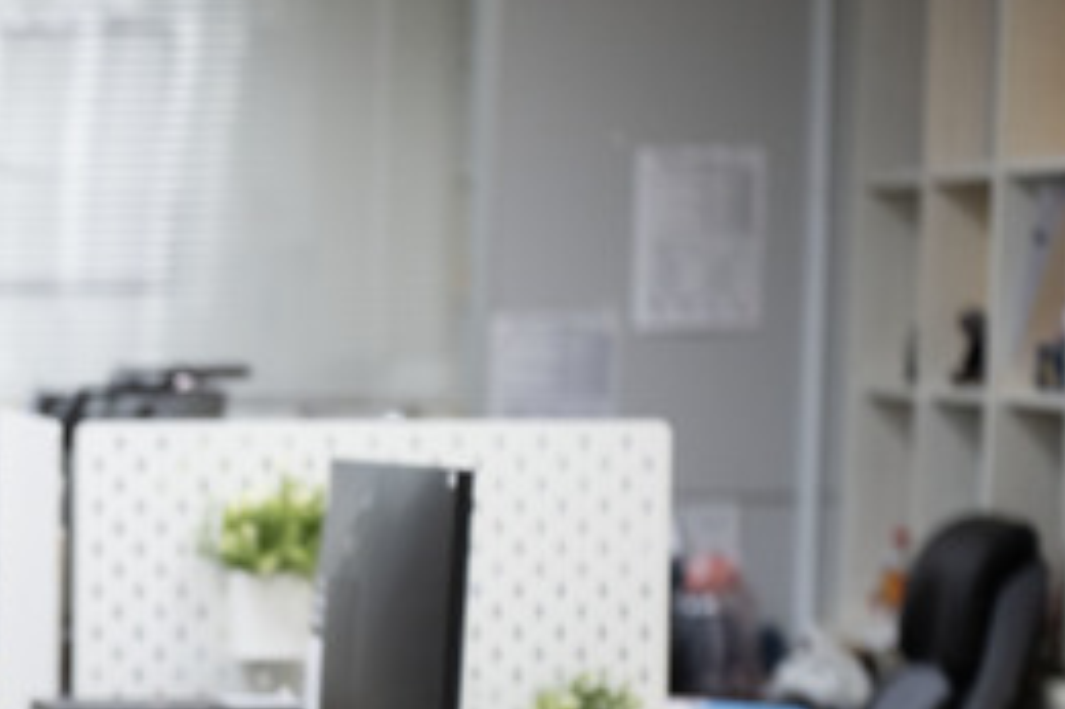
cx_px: -545
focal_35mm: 160
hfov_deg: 12.2
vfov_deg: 8.4
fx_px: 4730
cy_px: 986
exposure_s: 1/250
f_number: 3.2
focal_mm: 52
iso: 1250
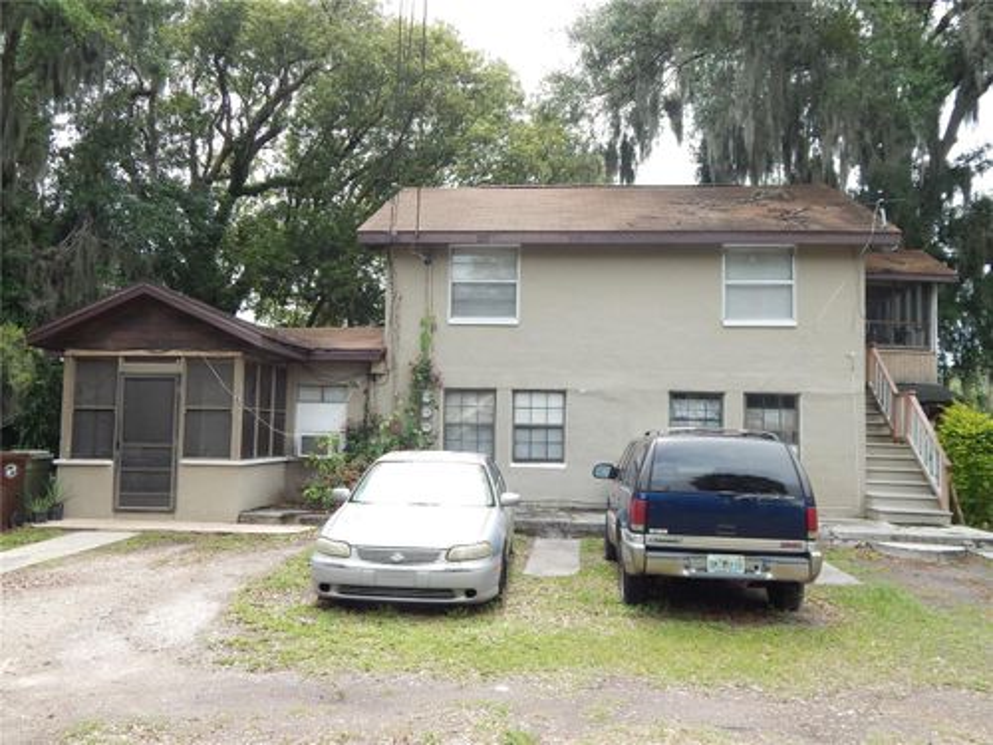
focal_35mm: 31
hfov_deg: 58.4
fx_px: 889
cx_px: 496
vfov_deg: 45.4
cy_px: 372
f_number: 3.2
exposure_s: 1/320
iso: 125
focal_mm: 5.6
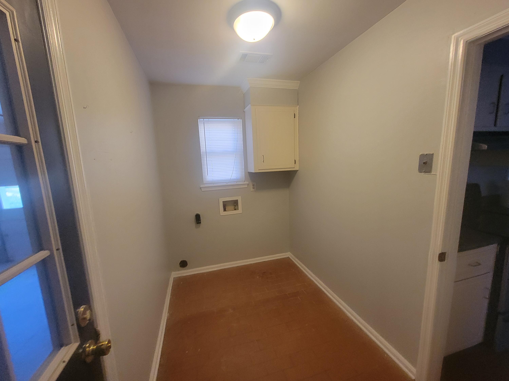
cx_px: 254
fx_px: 191
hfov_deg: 106.2
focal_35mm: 13
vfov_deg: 89.9
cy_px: 190
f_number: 2.2
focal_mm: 2.2
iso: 320
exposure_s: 1/40
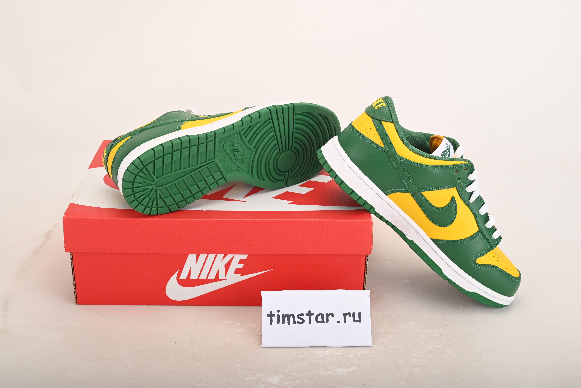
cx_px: 290
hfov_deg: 42.7
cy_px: 194
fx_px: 743
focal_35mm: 46
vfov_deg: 29.3
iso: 100
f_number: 11
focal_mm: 46
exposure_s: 1/200
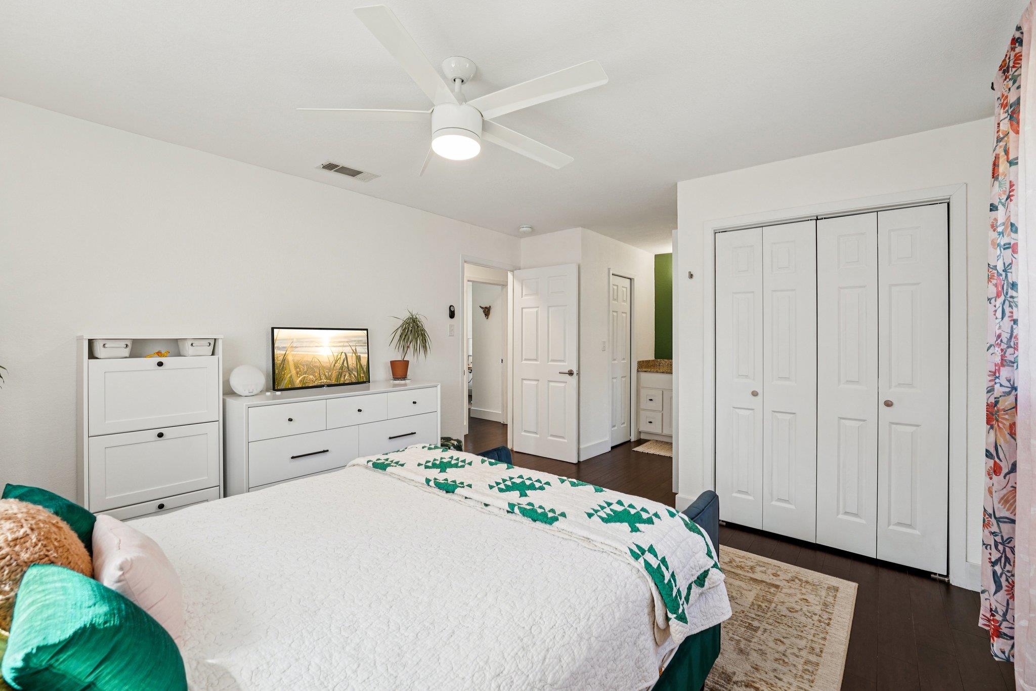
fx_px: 434
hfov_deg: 100.0
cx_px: 518
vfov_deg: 76.9
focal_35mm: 15
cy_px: 346
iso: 400
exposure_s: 1/30
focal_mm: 15.1
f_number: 8
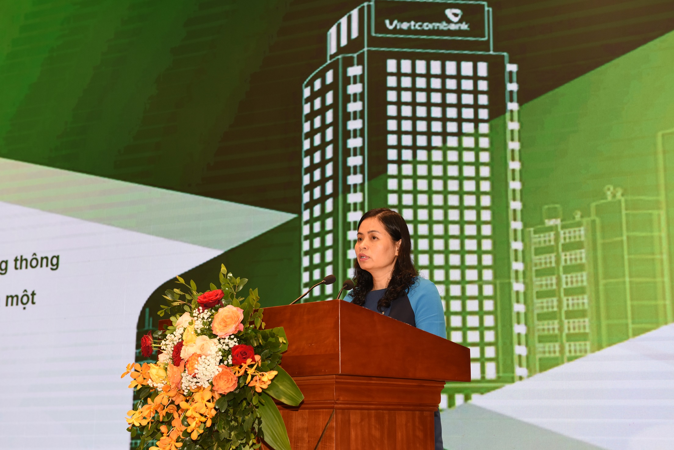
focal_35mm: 56
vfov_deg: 24.2
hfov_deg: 35.6
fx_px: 1049
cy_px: 225
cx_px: 337
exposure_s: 1/60
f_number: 5.6
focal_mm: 56
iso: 800
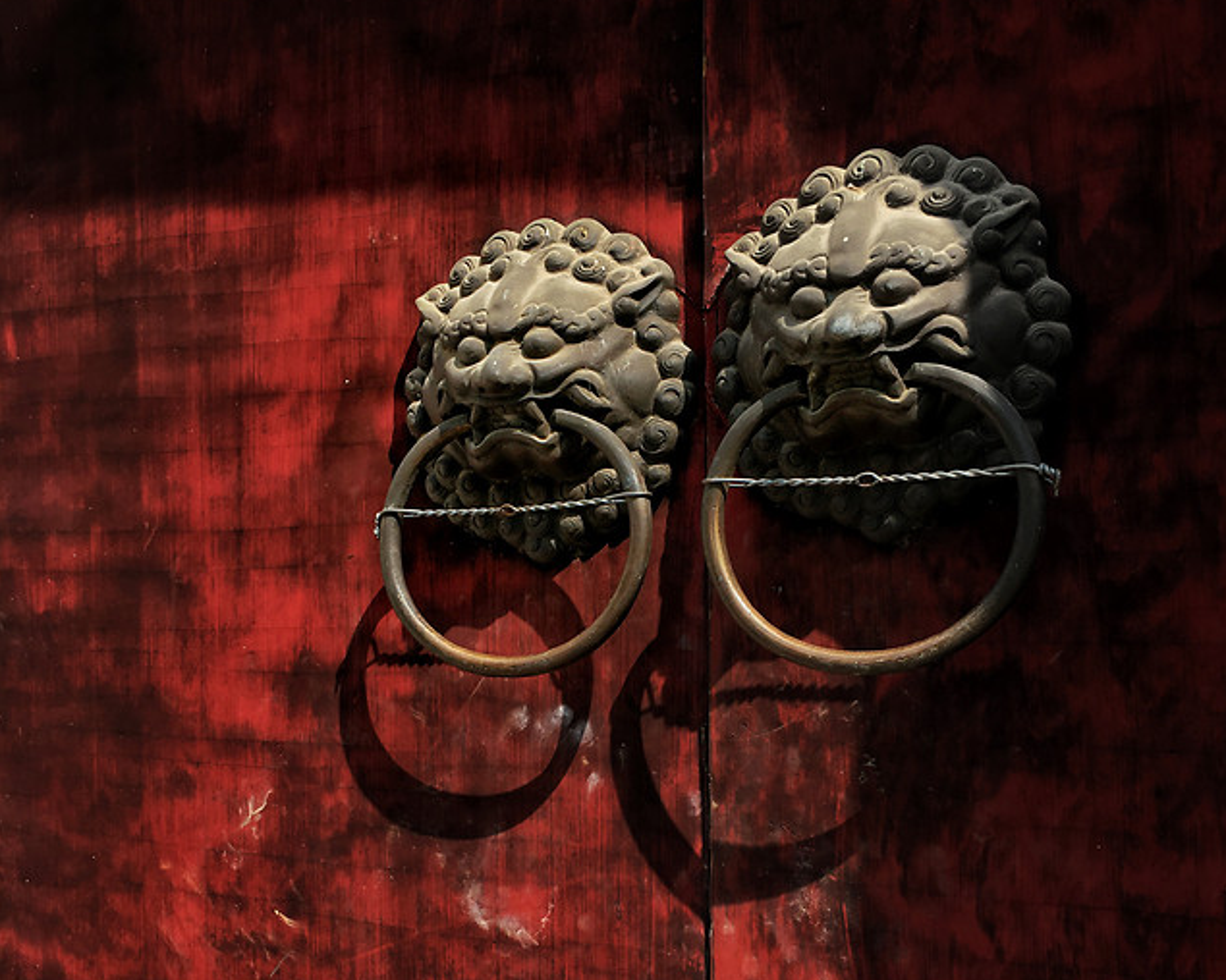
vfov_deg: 38.4
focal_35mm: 38
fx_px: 1379
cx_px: 614
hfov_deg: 47.9
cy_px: 701
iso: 25
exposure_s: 1/657
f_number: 2.2
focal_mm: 4.15
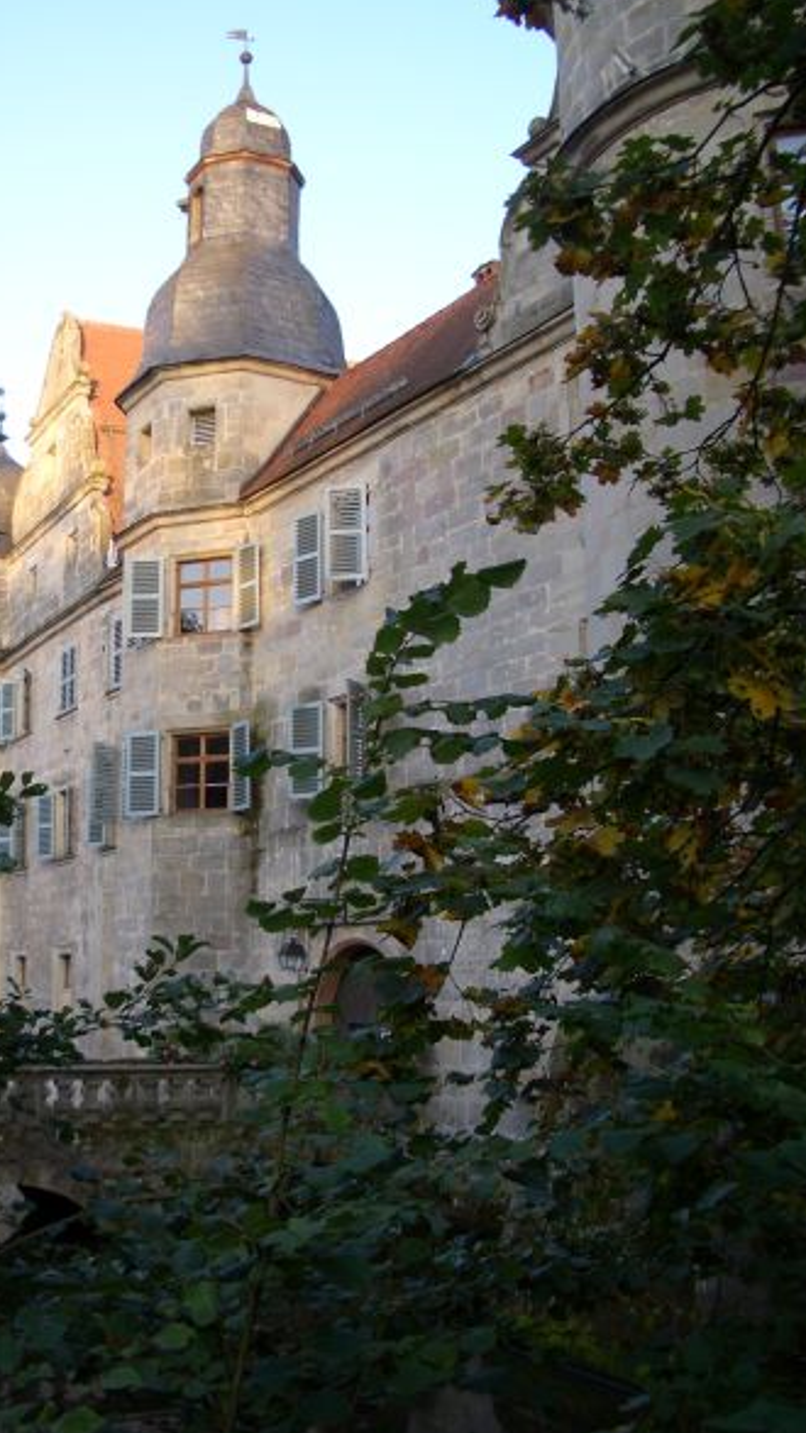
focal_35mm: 39
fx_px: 1482
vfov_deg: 51.6
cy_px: 720
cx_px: 261
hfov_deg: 30.2
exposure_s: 1/80
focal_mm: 5.8
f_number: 2.6
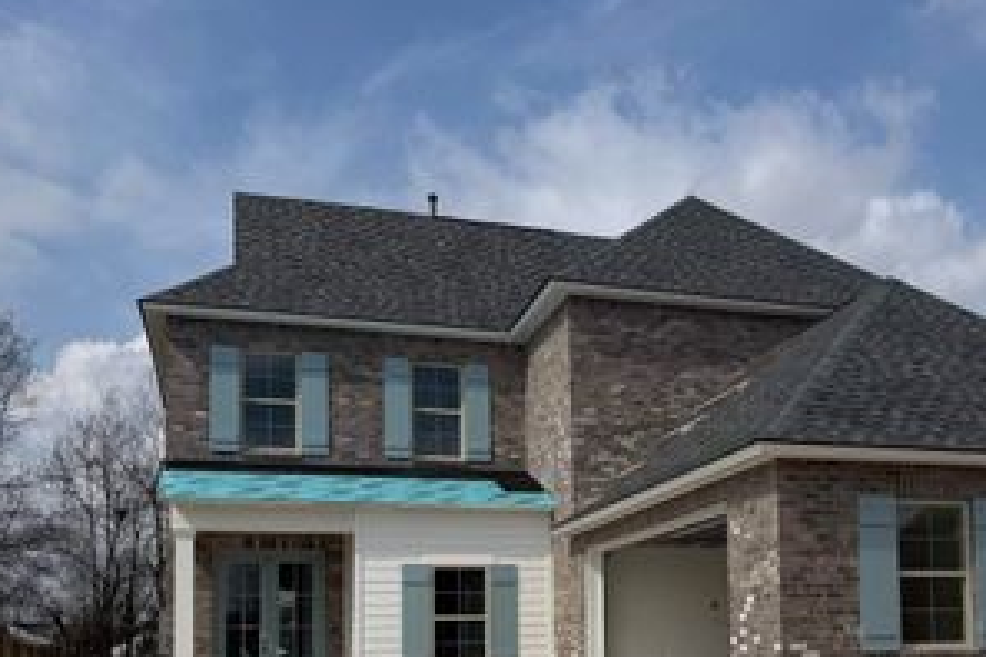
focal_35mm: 42
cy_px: 552
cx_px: 707
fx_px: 1150
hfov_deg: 45.2
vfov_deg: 30.9
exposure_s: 1/9091
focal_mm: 6.76
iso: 80
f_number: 1.78
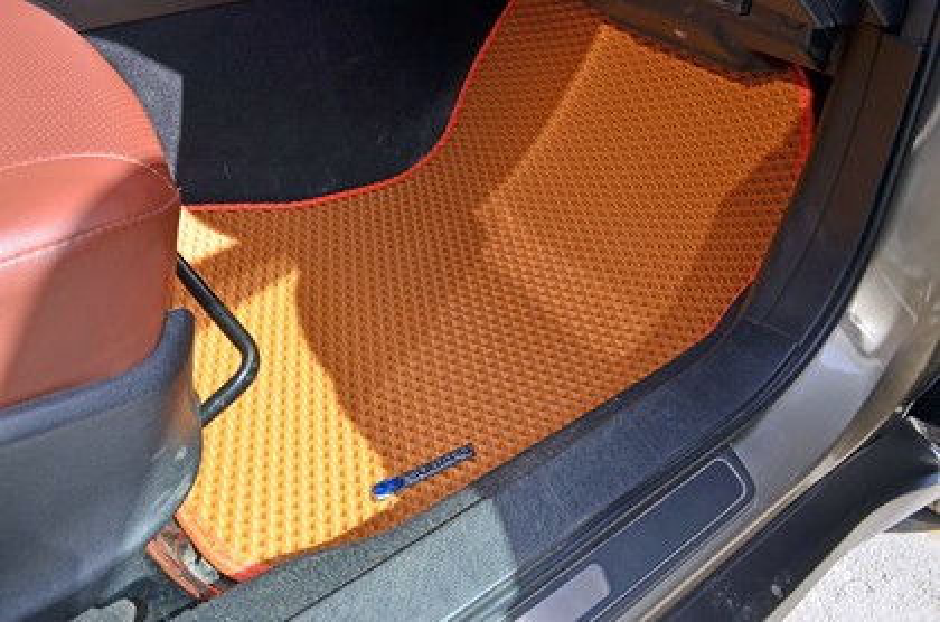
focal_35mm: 30
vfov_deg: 43.4
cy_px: 311
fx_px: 782
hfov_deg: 62.0
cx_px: 470
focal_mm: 20
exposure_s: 1/90
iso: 200
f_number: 11
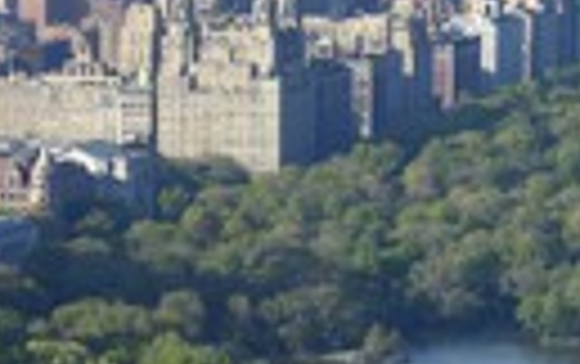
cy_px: 499
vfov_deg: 3.5
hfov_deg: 5.7
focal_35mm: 371
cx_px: 238
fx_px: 5872
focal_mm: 112
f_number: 9
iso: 400
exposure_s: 1/400
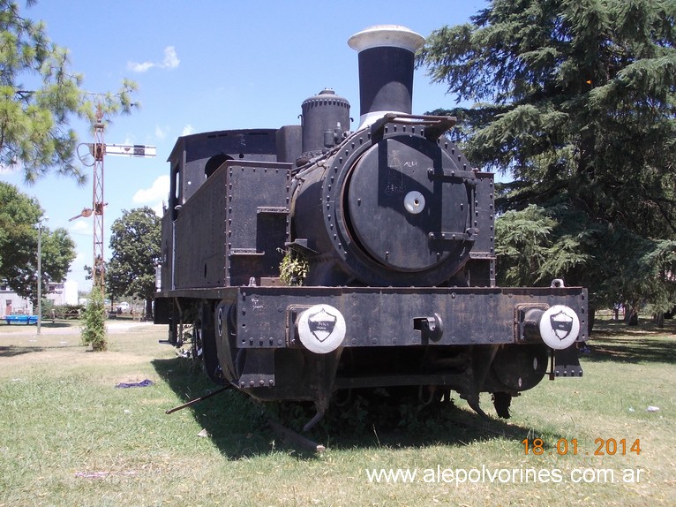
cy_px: 254
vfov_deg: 33.6
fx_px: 839
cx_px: 338
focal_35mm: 43
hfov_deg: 43.9
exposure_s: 1/500
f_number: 3.3
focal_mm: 6.1
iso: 80
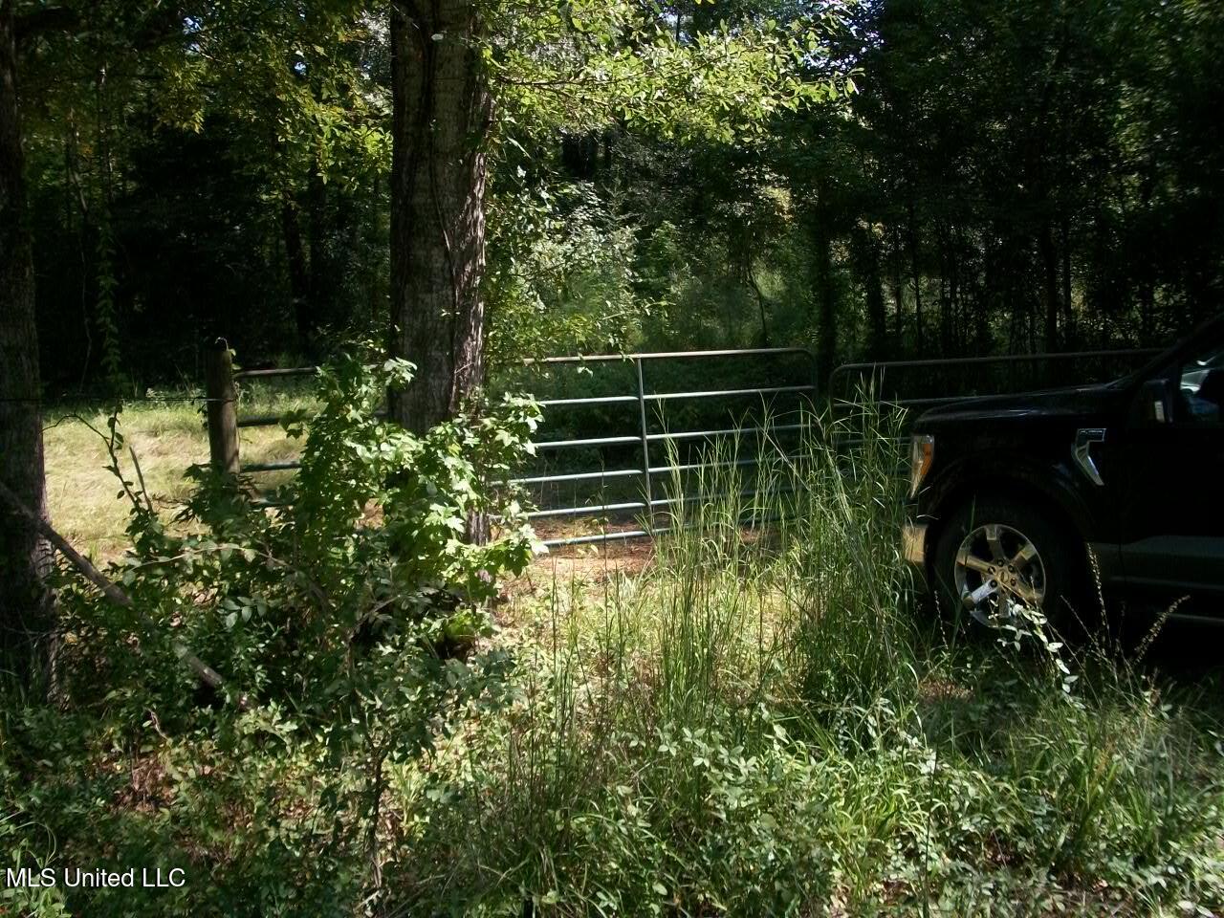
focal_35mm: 32
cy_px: 459
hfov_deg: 56.8
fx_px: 1131
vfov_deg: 44.2
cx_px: 612
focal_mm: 5.7
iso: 80
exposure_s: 1/500
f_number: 2.9
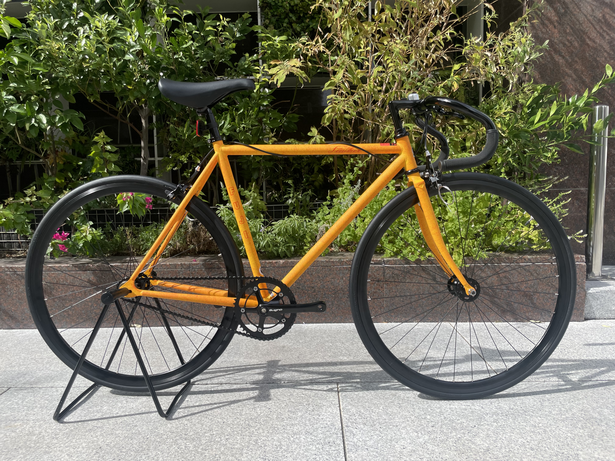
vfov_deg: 53.1
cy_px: 230
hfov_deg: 67.3
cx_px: 308
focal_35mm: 26
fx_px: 462
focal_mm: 4.2
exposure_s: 1/1949
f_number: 1.6
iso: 50
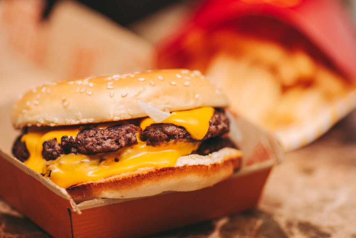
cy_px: 104
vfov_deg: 12.0
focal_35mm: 114
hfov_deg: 17.9
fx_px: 1128
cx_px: 182
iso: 250
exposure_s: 1/125
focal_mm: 100
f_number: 3.5
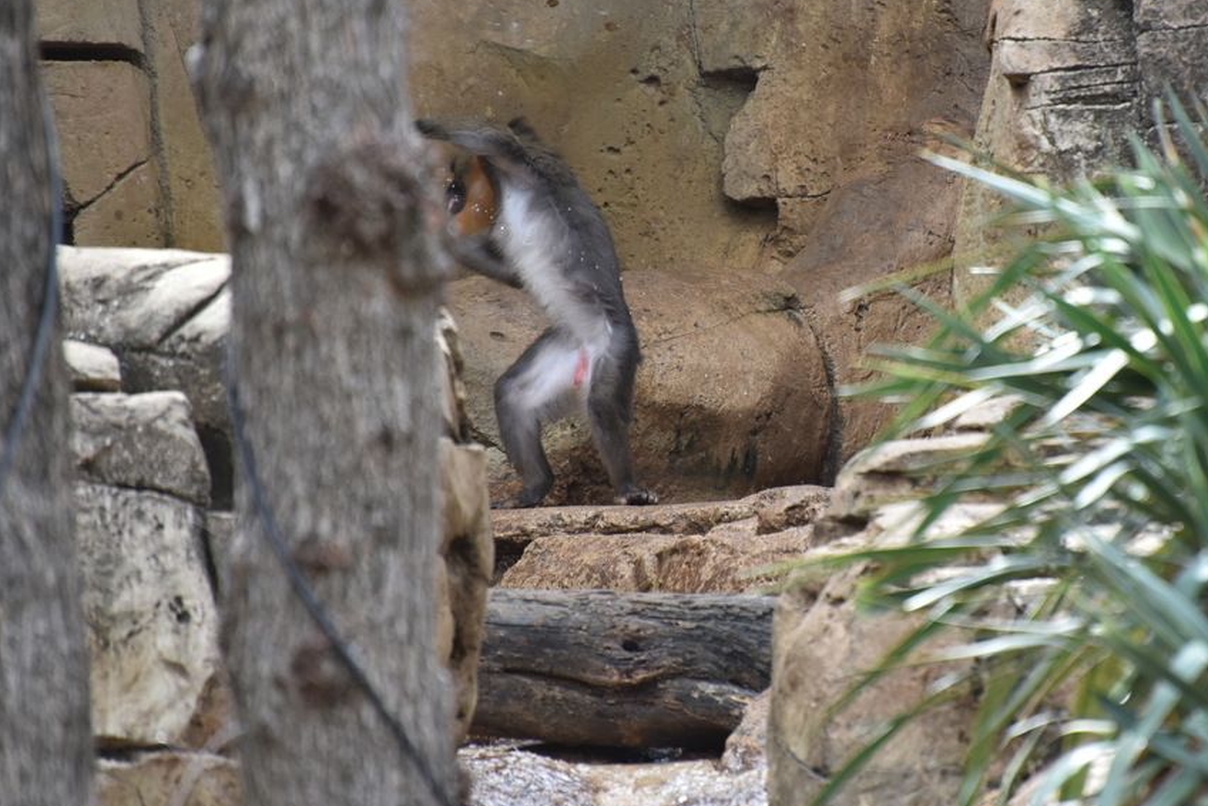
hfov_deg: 4.5
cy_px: 296
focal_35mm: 453
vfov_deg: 3.0
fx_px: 15205
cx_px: 774
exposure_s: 1/640
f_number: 5.6
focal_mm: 300
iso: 1000
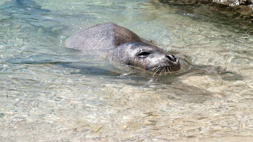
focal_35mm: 254
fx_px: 1704
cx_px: 129
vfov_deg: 4.8
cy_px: 46
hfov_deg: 8.5
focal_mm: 114
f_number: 6.3
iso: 100
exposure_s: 1/640
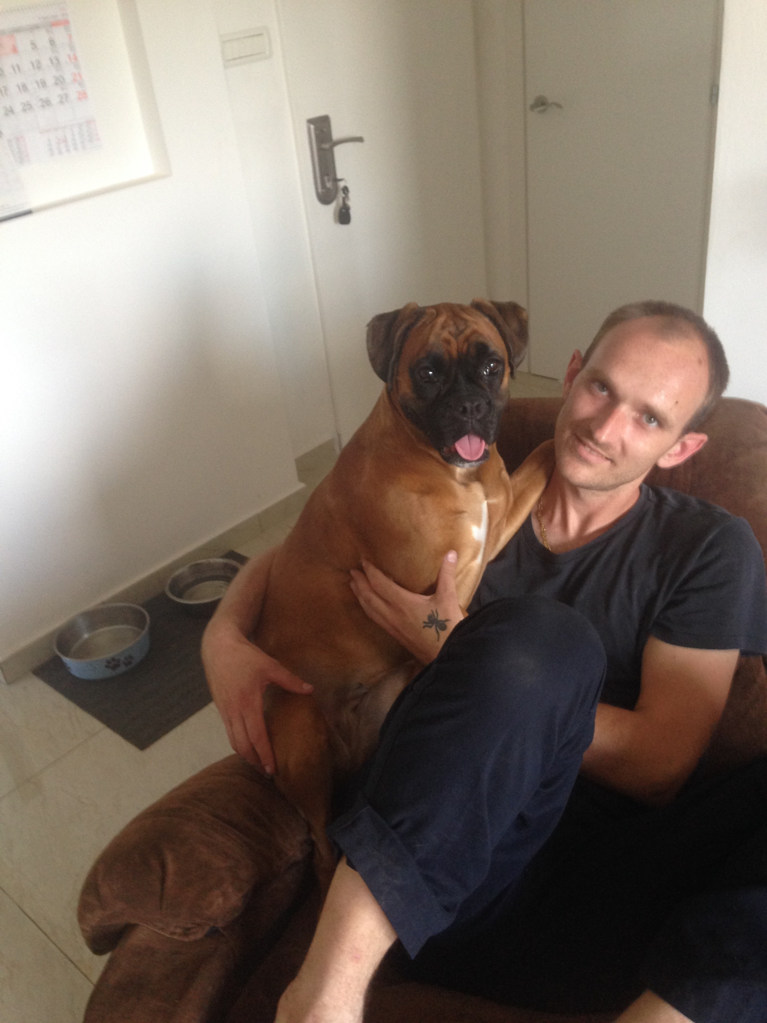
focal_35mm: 33
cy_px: 512
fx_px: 975
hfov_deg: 42.9
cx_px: 384
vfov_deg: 55.4
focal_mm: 4.12
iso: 125
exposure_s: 1/20
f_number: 2.4
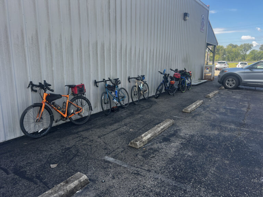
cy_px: 98
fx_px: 198
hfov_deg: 67.3
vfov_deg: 53.1
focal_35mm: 26
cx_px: 132
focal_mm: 5.7
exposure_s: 1/733
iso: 50
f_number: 1.5
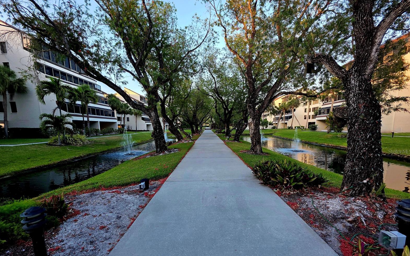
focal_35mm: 14
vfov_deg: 77.9
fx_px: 156
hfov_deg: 105.3
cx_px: 205
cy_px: 151
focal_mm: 2.2
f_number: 1.9
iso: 50
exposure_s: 1/120
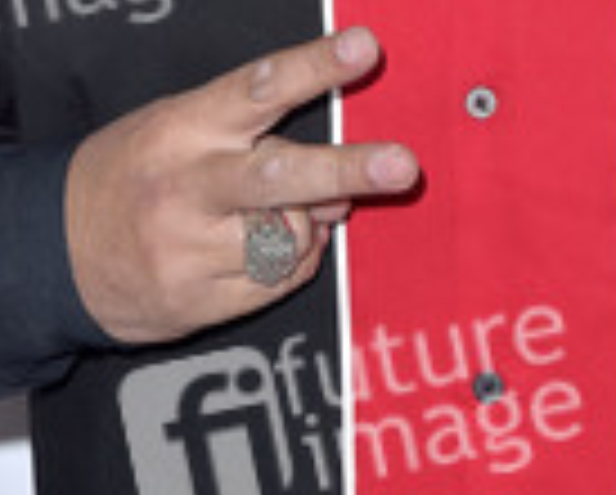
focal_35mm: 287
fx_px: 5240
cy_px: -261
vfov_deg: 5.4
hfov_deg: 6.7
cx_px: 483
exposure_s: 1/250
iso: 320
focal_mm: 105
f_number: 7.1
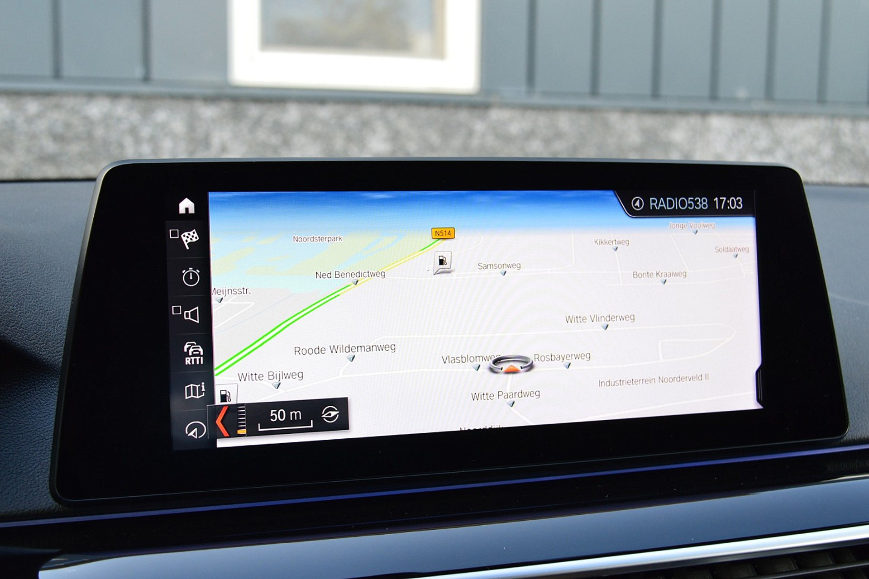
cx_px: 434
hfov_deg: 41.1
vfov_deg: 28.1
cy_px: 290
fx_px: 1159
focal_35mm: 48
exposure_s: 1/60
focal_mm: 32
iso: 500
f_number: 8
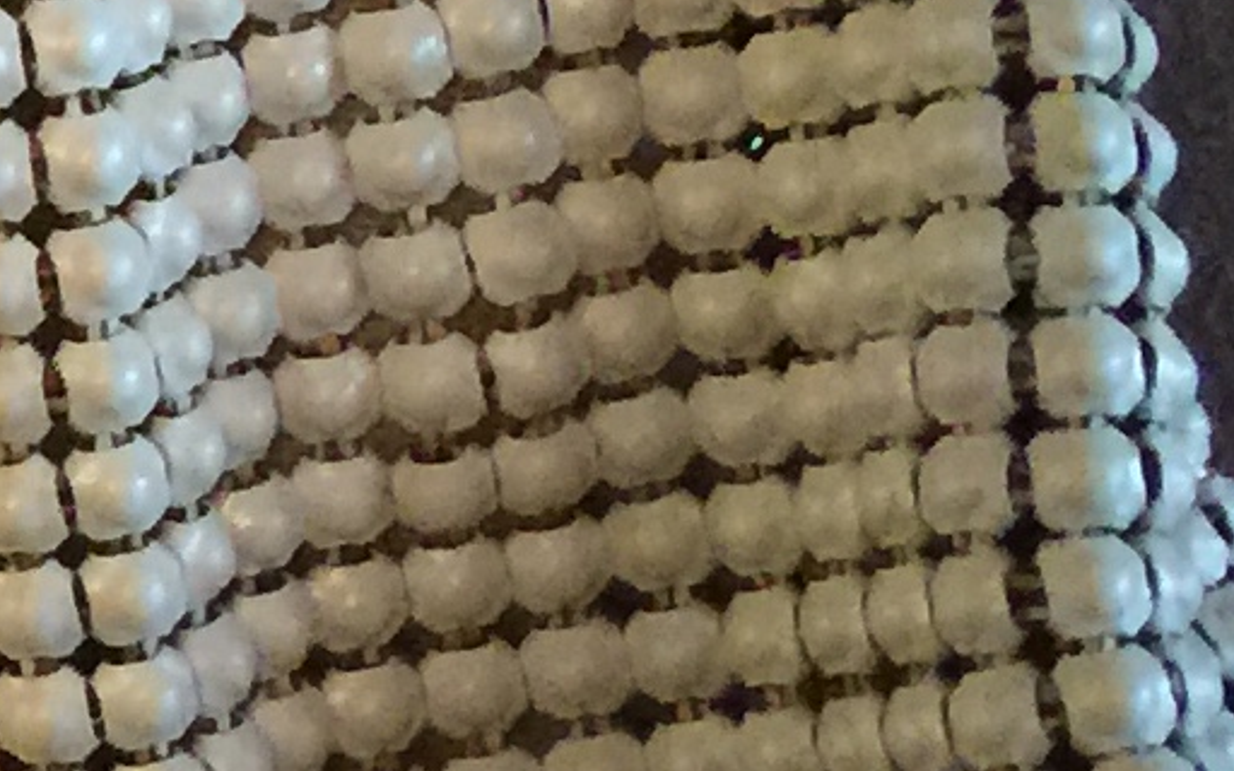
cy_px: 294
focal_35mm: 196
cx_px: -1827
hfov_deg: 9.4
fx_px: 6592
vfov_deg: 6.7
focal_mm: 4.15
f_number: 2.2
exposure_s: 1/4
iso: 80
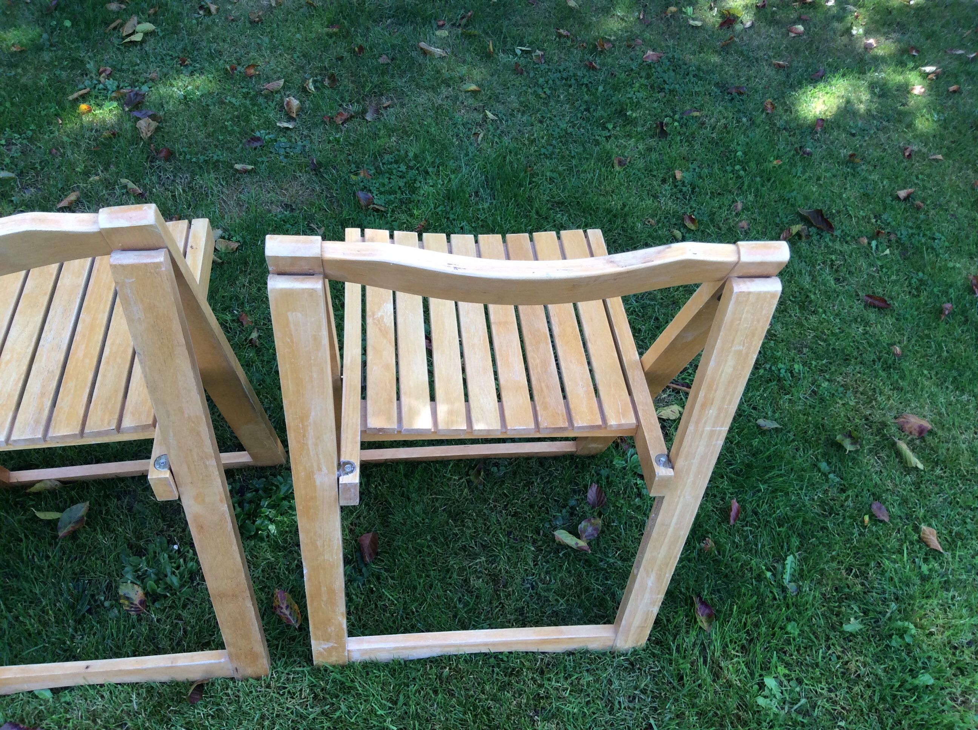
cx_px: 489
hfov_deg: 56.9
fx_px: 903
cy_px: 365
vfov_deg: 44.1
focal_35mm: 32
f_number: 2.4
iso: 32
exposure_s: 1/100
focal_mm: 3.3
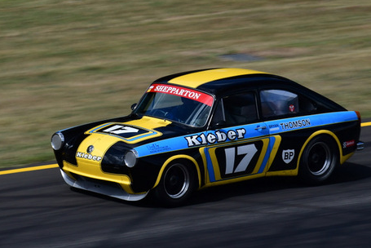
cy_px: 33
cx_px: 179
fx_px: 3670
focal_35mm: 356
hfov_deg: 5.8
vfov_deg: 3.9
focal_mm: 135
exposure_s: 1/250
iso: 500
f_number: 20
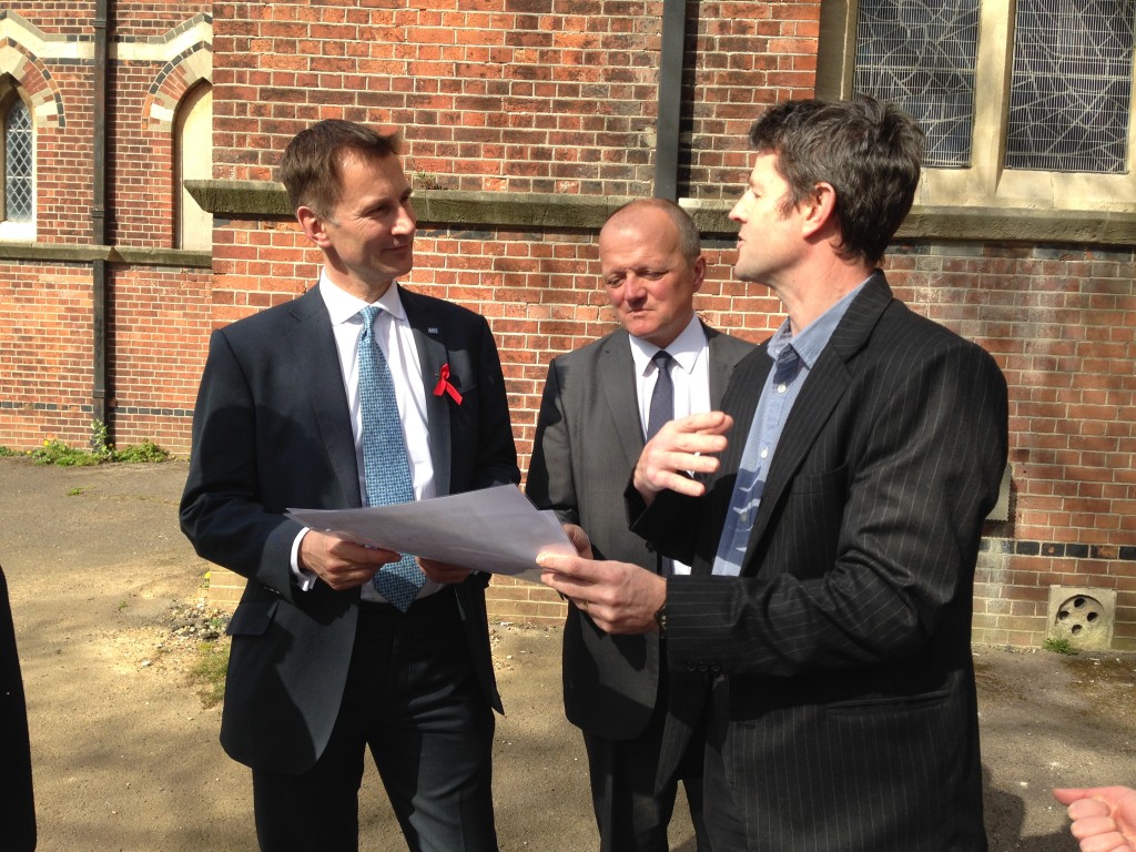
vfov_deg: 42.9
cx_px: 568
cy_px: 426
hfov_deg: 55.4
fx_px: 1083
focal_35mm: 33
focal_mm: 4.12
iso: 50
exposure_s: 1/638
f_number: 2.4
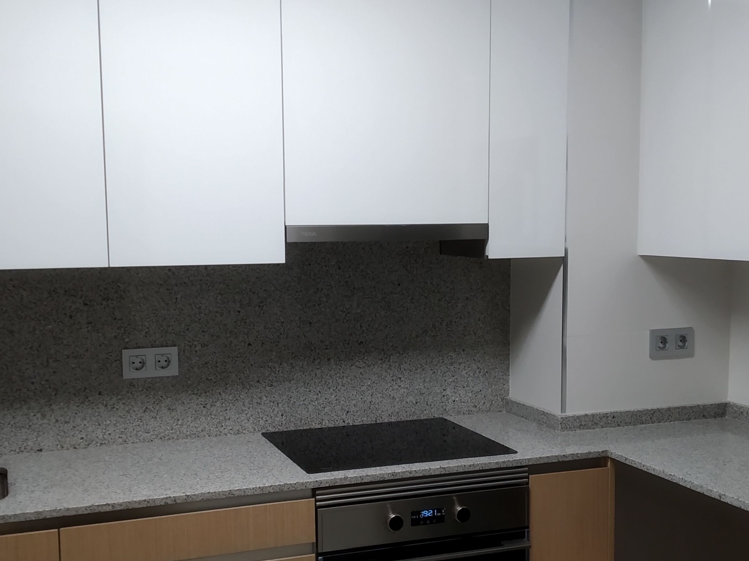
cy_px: 329
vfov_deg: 32.8
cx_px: 382
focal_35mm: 44
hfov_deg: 42.9
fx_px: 952
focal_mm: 3.82
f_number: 2.2
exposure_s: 1/33
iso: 200
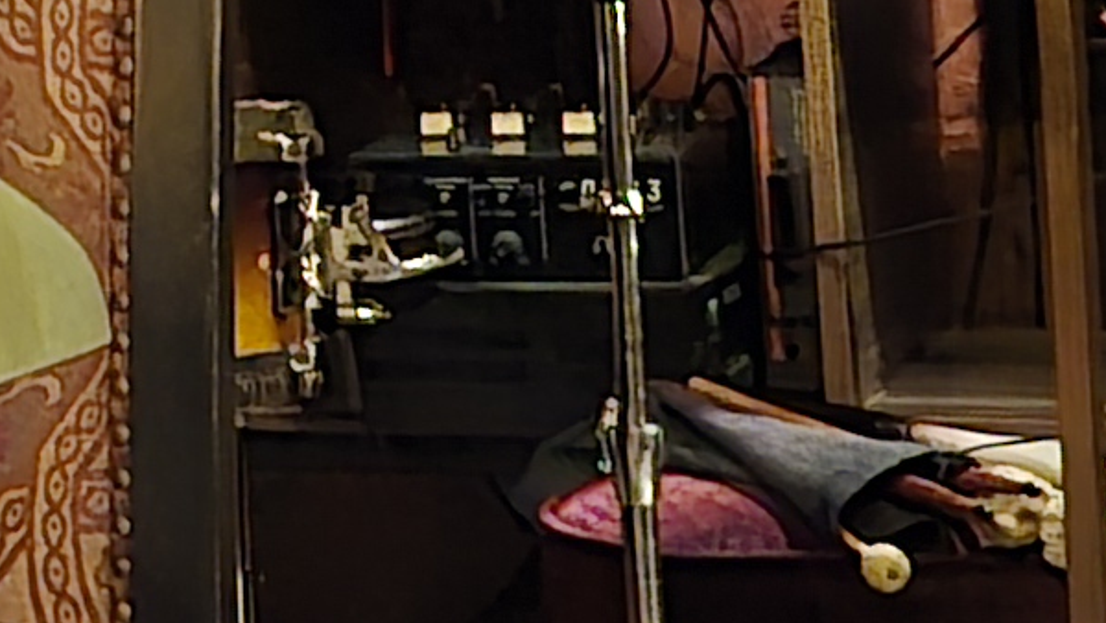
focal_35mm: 167
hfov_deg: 12.4
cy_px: -721
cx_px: -404
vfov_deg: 7.0
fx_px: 4899
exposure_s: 1/15.4
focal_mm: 5.4
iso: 2500
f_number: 1.8
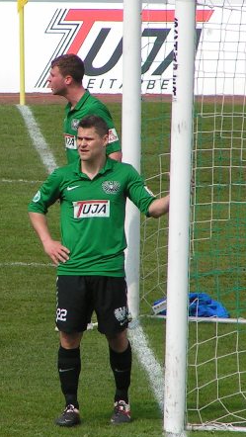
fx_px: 8676
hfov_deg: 1.6
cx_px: -4
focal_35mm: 749
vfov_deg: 2.9
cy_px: 177
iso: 50
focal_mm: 58
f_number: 5
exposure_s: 1/800
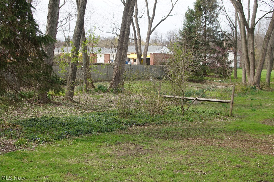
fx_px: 319
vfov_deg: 31.8
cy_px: 91
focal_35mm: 42
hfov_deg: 46.4
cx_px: 137
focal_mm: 28
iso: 100
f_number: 9
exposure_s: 1/100
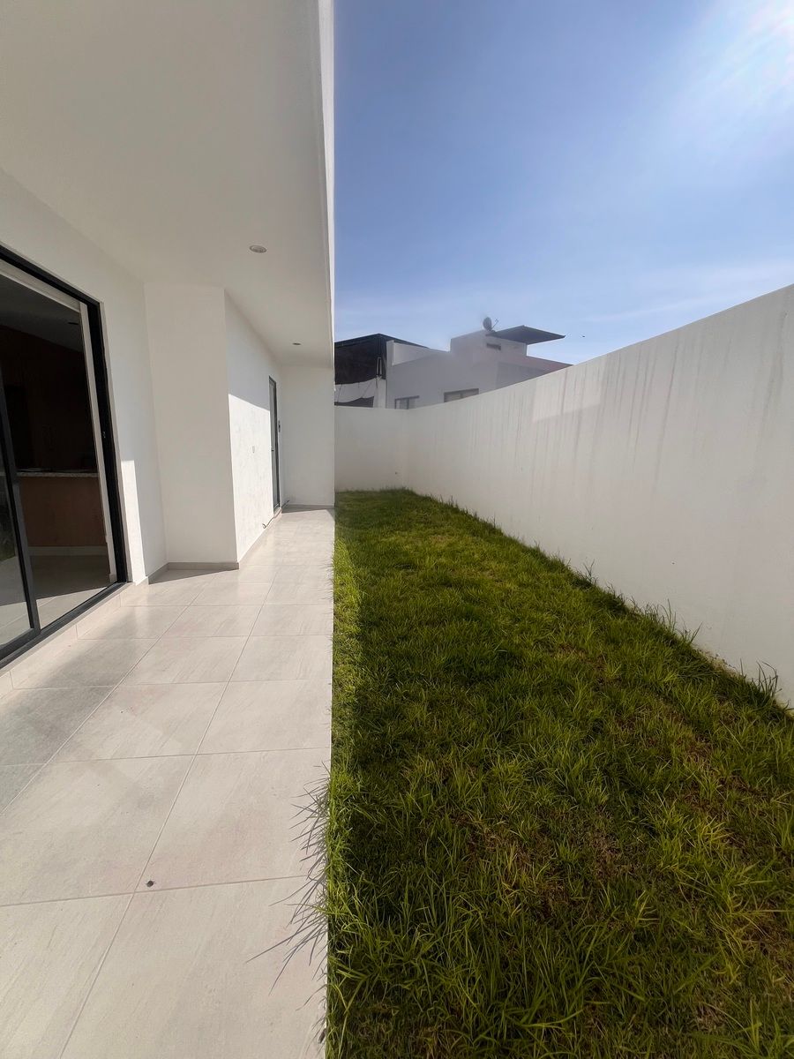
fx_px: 398
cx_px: 397
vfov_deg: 106.2
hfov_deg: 89.9
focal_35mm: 13
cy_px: 530
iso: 32
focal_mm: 1.57
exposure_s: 1/3040
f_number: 1.8
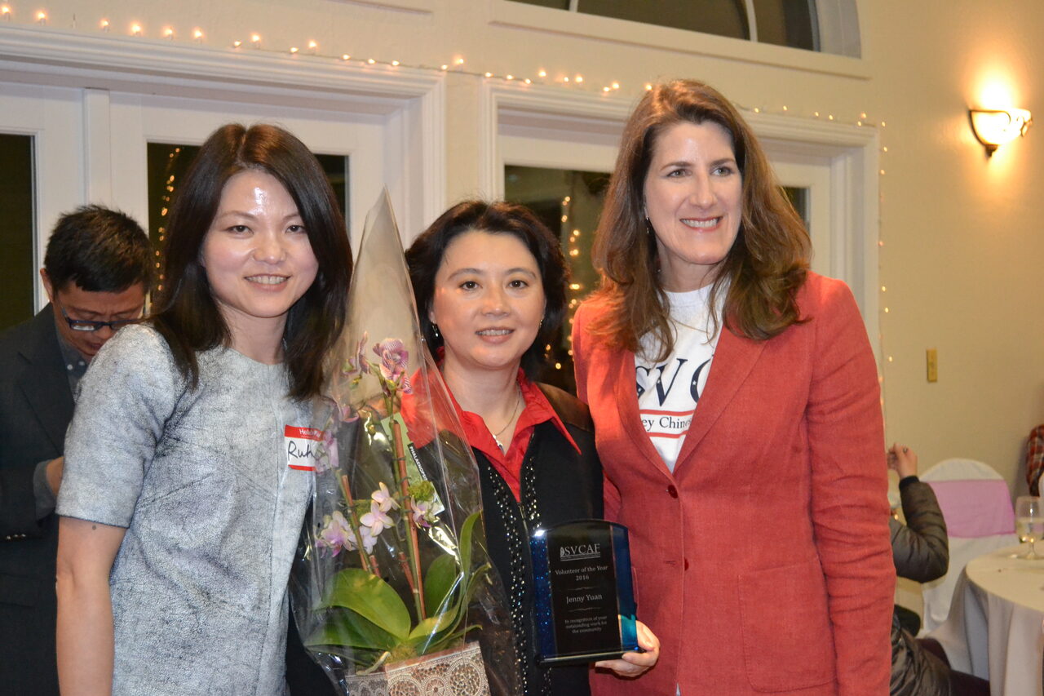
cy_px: 348
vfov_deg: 25.7
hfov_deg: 37.9
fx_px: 1522
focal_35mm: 52
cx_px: 522
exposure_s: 1/60
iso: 3200
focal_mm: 35
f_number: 5
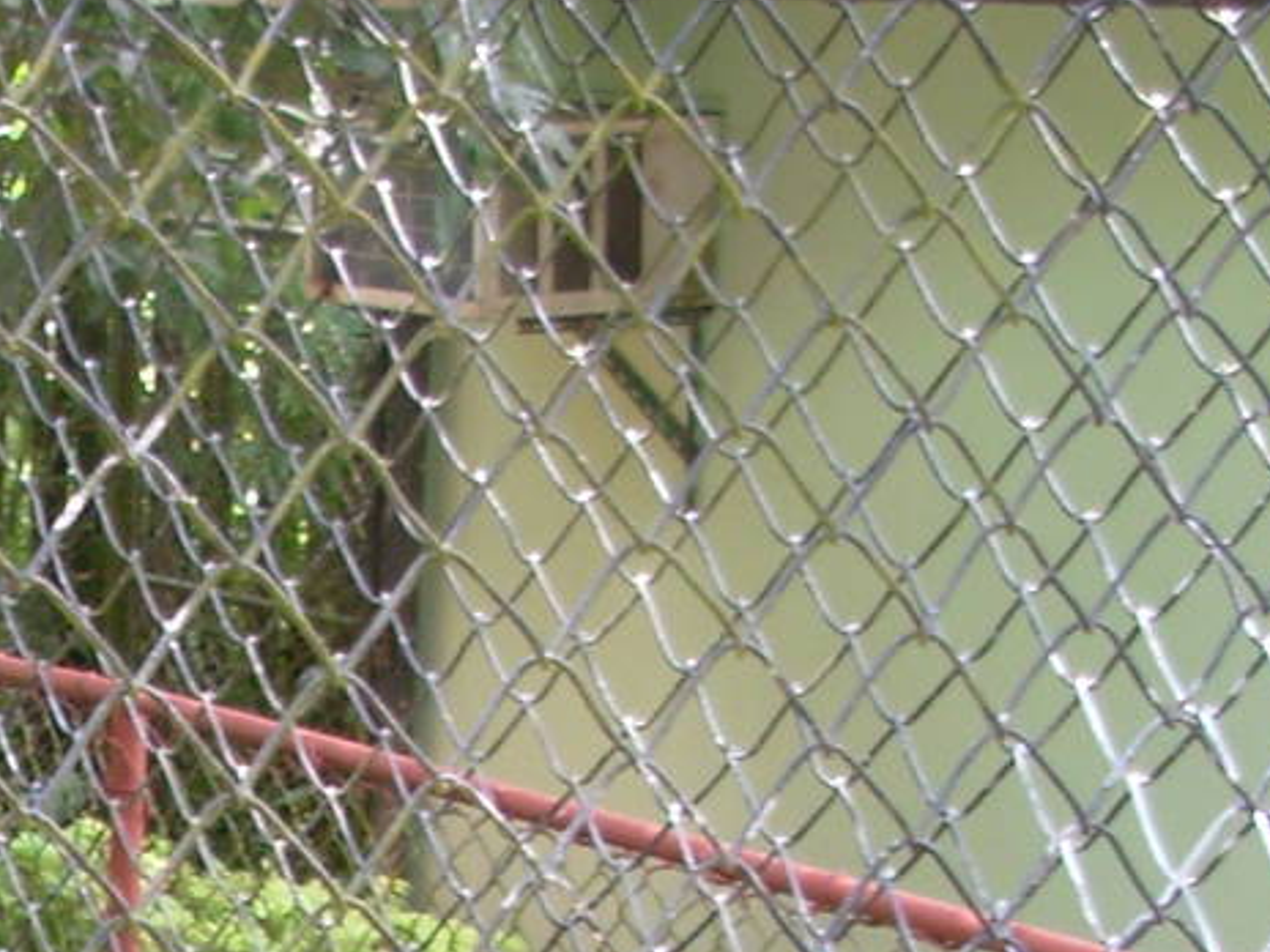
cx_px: -528
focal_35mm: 131
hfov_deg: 14.2
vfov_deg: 10.8
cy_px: 1488
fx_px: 4806
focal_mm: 6.3
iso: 50
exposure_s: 1/39.2
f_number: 2.9
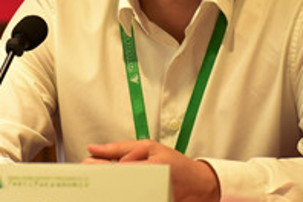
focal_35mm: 242
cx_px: 208
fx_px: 2037
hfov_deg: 8.5
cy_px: -83
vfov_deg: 5.6
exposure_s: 1/400
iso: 1250
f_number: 2.8
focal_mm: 60
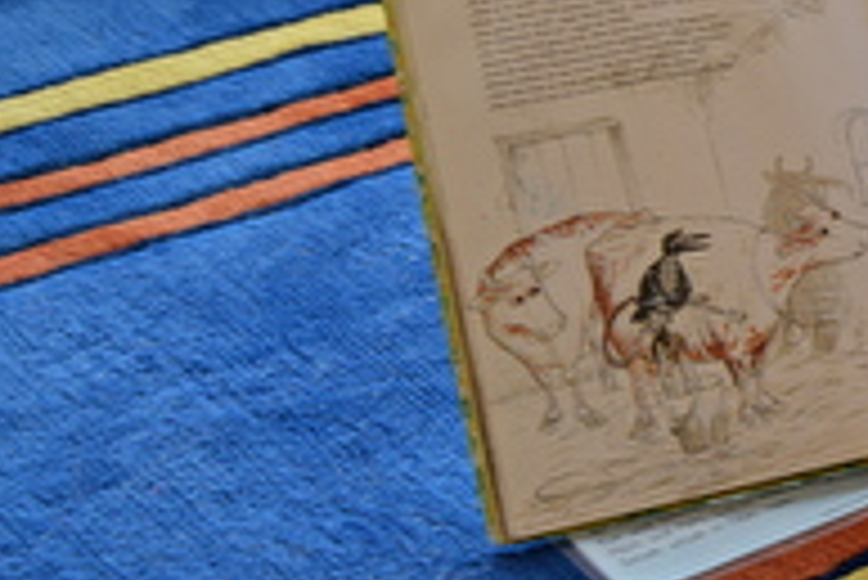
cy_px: 22
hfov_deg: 15.8
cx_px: 1322
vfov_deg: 11.5
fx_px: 2847
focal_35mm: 118
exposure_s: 1/125
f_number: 5.6
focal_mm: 38
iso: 250
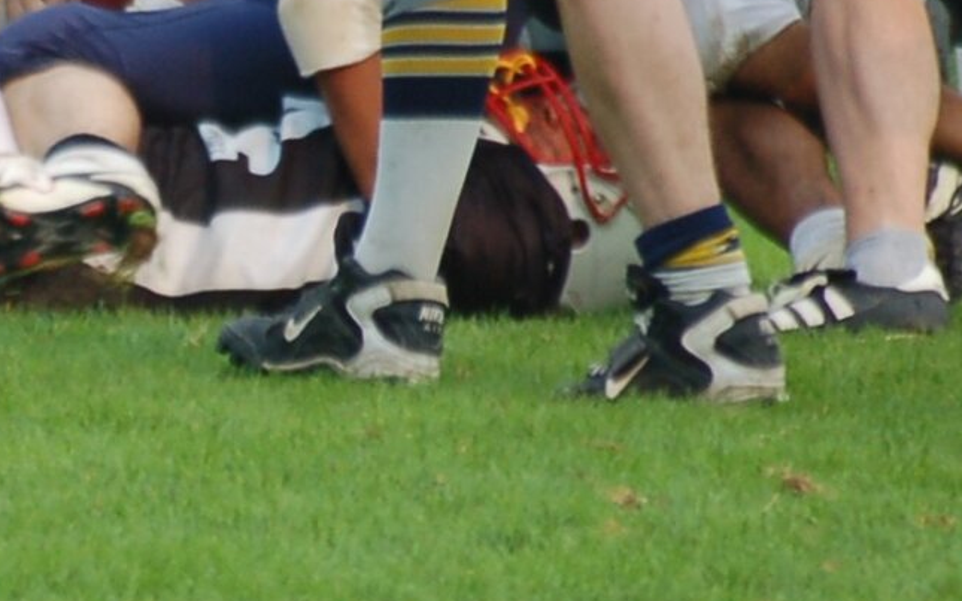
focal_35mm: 1561
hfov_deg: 1.3
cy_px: 230
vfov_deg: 0.8
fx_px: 40922
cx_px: 121
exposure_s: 1/500
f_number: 5.6
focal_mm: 300
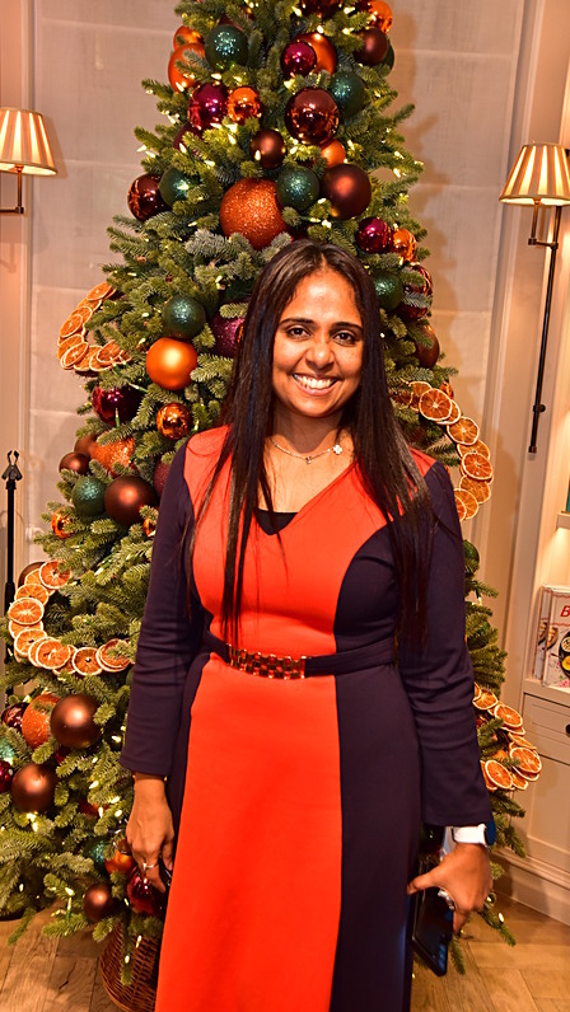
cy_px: 505
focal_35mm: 40
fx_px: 1074
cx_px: 258
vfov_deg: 50.5
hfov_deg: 29.7
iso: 1600
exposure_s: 1/50
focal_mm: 38
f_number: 5
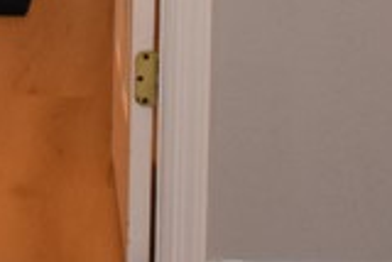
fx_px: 2772
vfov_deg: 5.2
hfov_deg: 8.0
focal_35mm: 254
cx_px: -54
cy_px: -433
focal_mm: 25
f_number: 4
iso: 800
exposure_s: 1/125
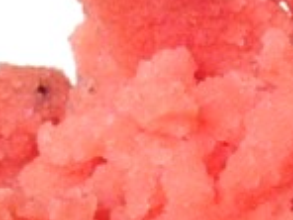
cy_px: 220
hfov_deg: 15.8
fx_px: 1024
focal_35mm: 121
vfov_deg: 12.1
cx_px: 335
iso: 800
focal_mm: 7.25
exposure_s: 1/100
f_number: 3.9
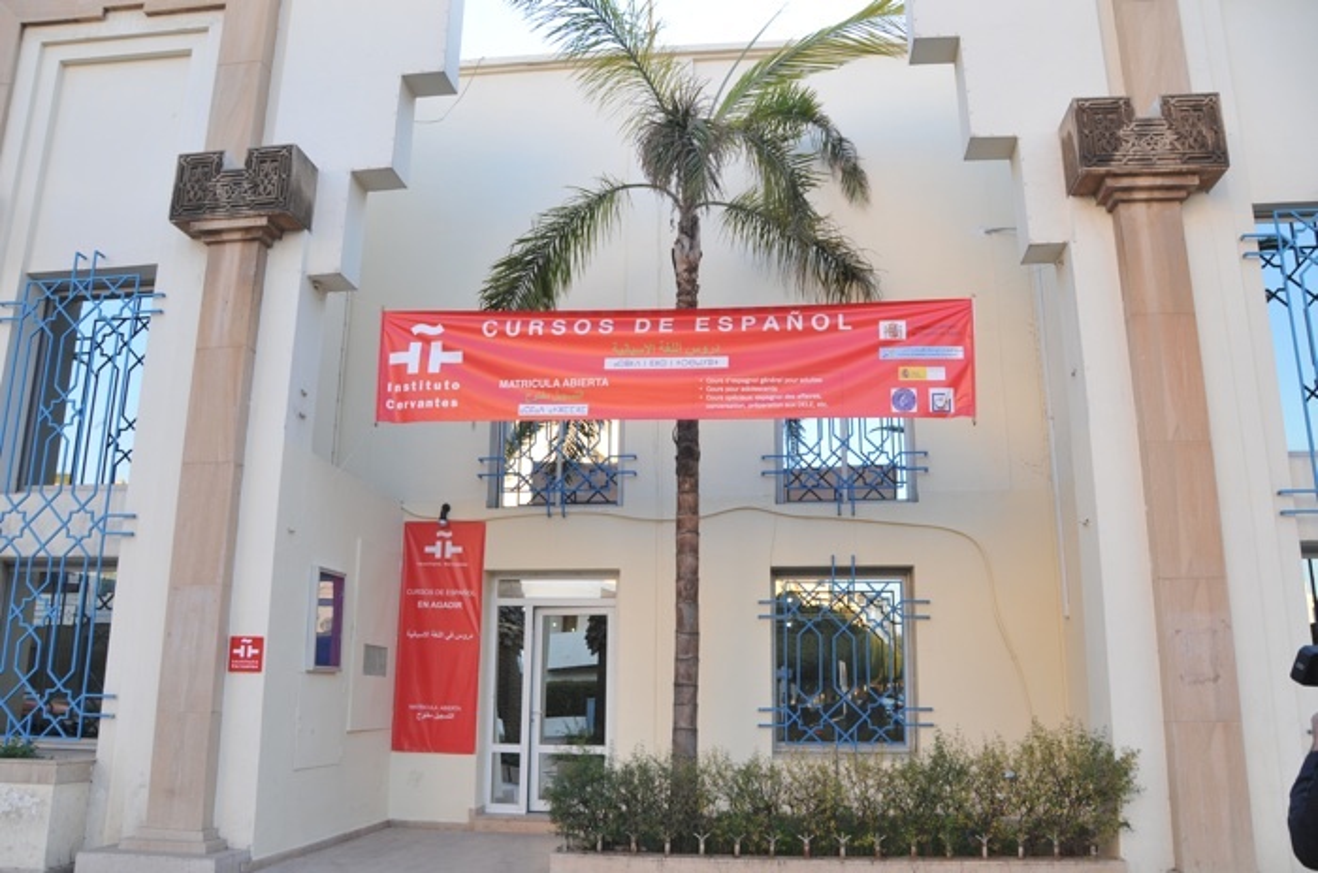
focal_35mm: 27
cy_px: 436
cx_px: 659
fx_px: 987
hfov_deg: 67.5
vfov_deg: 47.8
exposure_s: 1/60
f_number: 5.6
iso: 200
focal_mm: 18
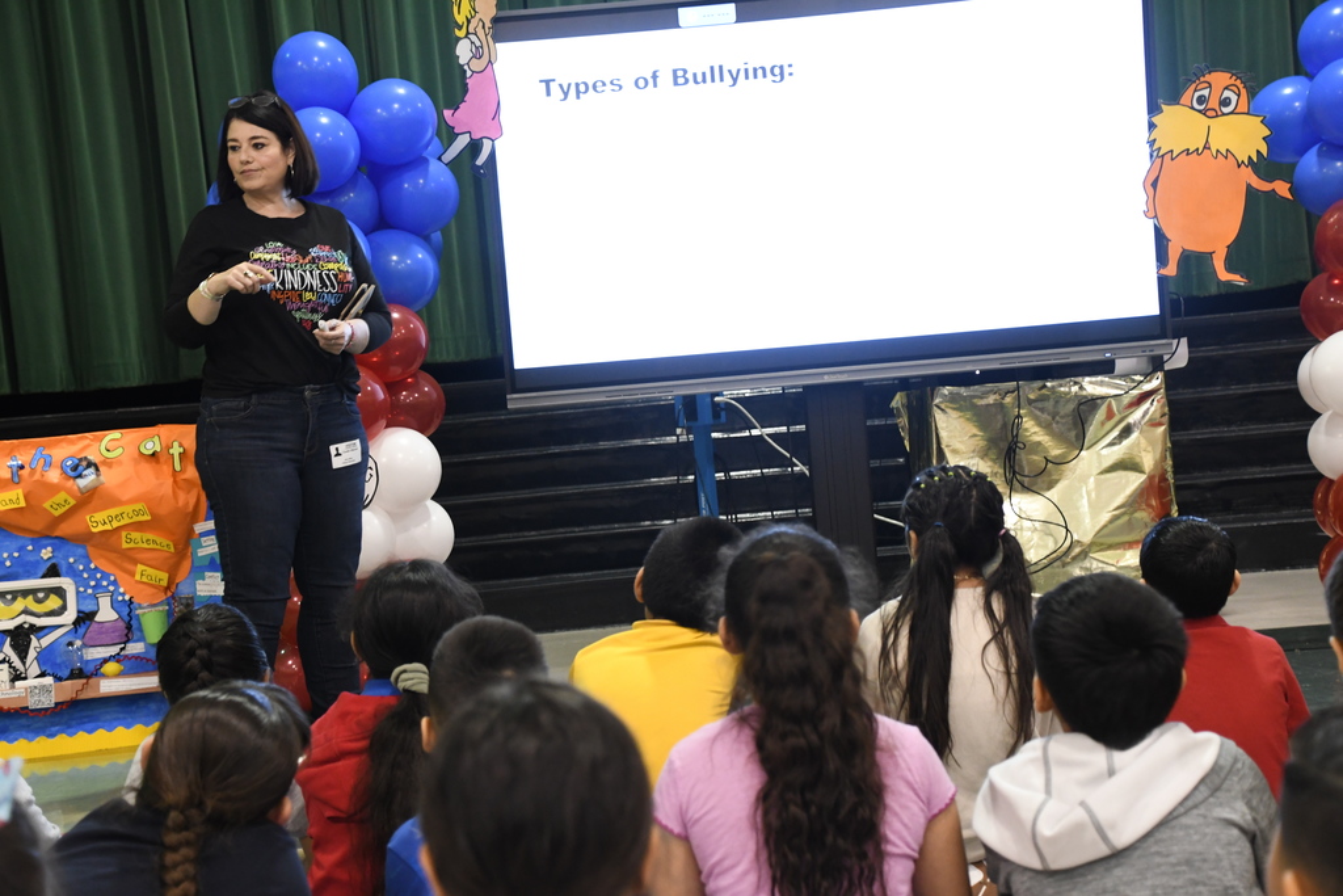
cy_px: 448
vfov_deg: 18.9
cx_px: 672
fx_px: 2686
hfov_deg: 28.1
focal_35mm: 72
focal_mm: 48
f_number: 4.5
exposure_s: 1/40
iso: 2000
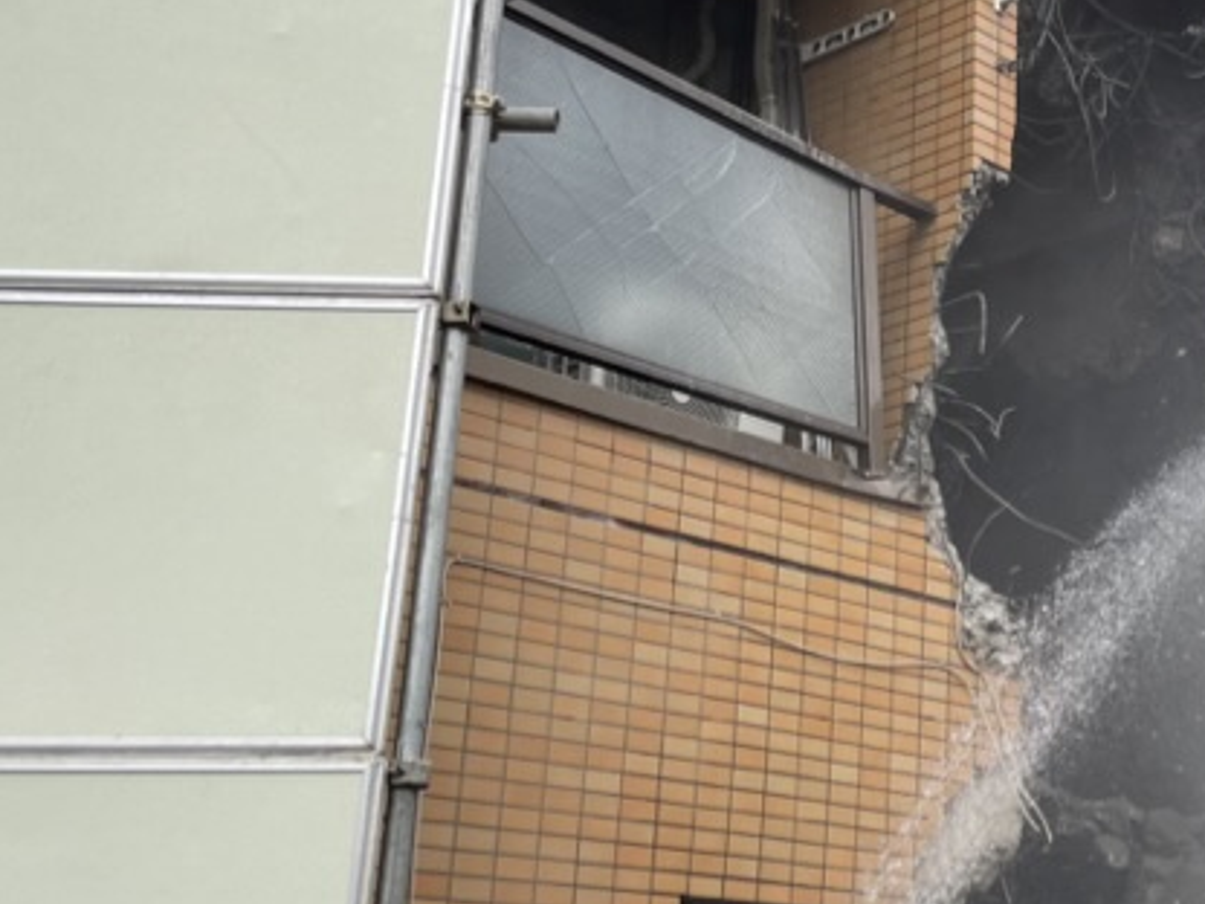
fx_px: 2228
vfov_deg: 22.9
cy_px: 358
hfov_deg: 28.1
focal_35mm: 64
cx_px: 1248
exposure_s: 1/711
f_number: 1.6
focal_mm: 4.2
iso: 32
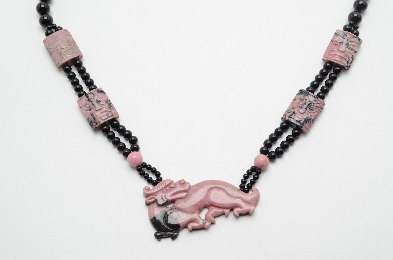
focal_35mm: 57
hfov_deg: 35.1
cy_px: 130
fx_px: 621
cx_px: 196
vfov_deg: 23.7
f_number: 14
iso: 200
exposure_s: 1/125
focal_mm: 38
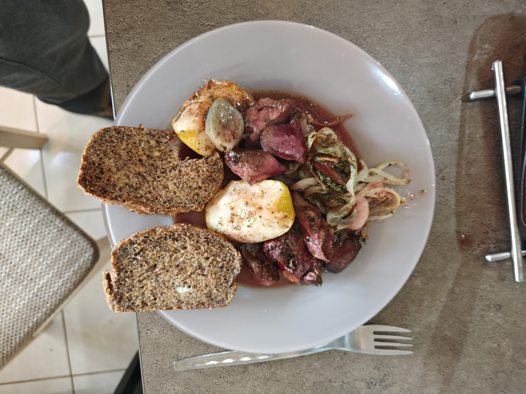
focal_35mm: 27
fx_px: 410
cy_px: 197
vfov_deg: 51.4
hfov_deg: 65.3
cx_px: 263
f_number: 1.9
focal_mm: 6.67
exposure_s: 1/50
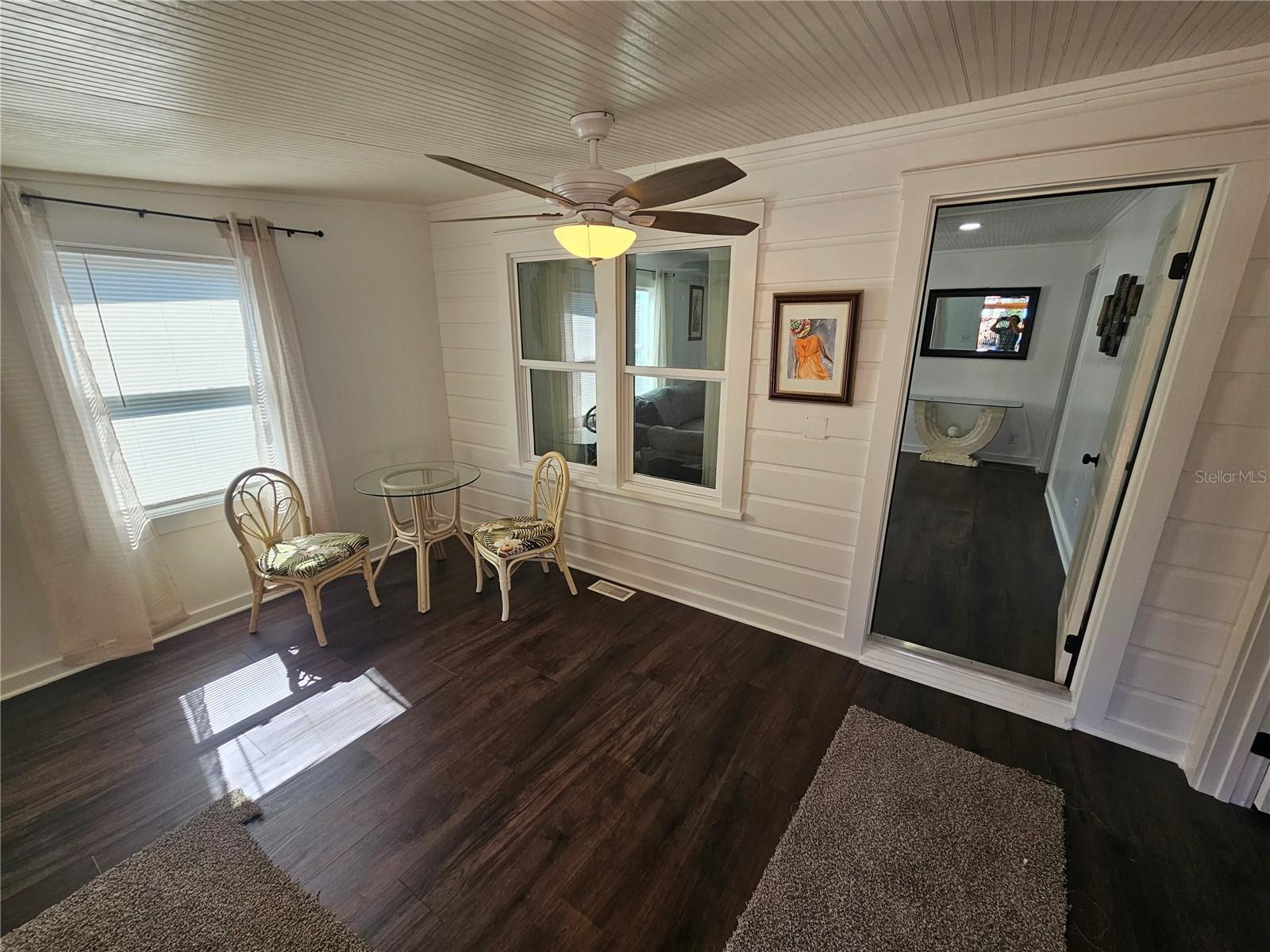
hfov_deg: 106.2
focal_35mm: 13
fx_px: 477
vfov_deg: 89.9
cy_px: 476
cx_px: 635
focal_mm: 2.2
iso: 100
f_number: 2.2
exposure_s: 1/207
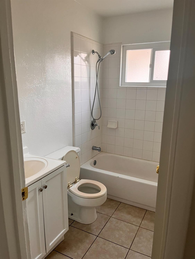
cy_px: 130
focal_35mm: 26
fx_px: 195
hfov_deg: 53.1
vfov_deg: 67.3
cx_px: 98
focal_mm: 5.1
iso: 125
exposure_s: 1/65
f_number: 1.6
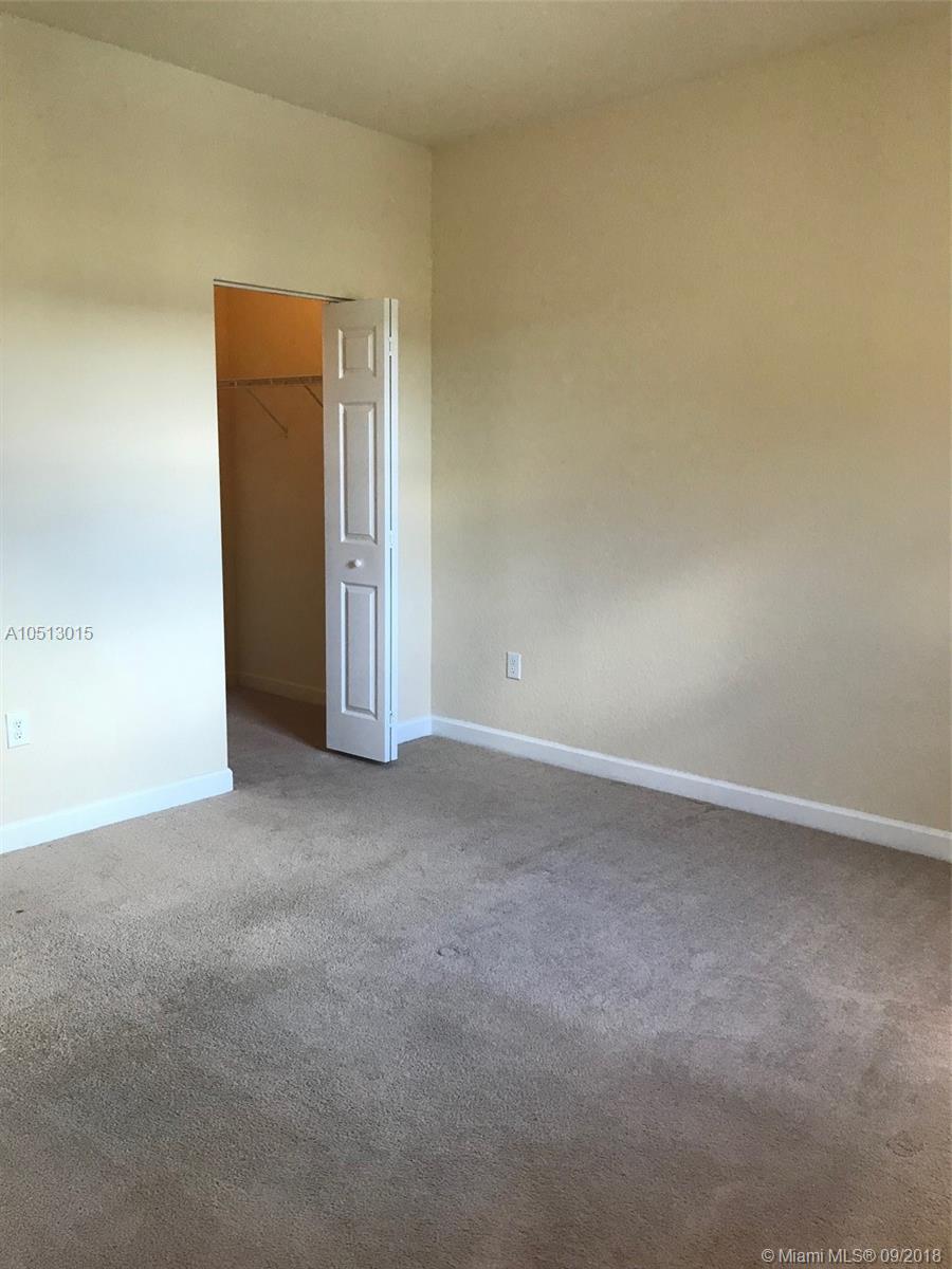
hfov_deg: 49.7
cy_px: 634
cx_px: 476
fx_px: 1027
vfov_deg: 63.4
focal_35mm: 28
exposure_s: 1/30
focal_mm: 3.99
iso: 40
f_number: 1.8
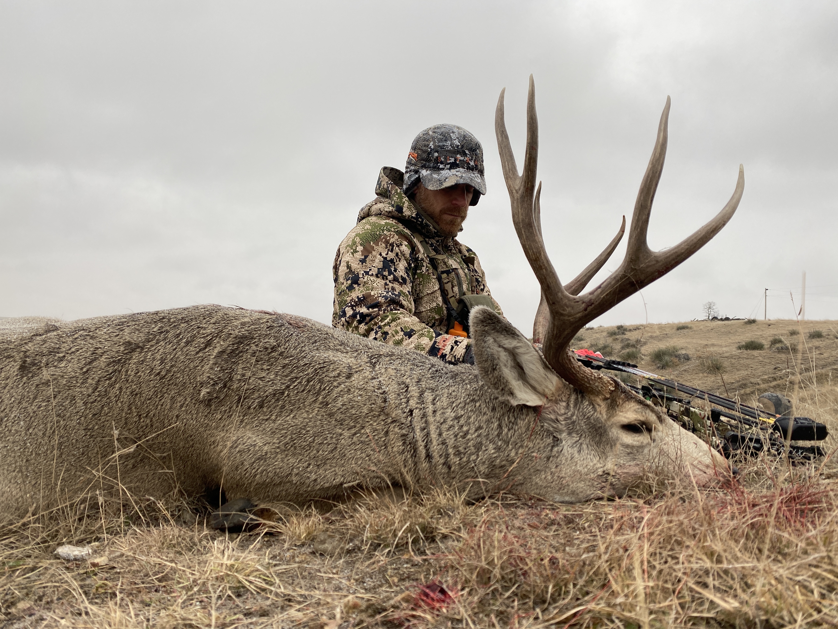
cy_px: 314
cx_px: 419
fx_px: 629
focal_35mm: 26
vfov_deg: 53.1
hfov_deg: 67.3
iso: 32
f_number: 1.8
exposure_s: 1/136
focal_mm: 4.25
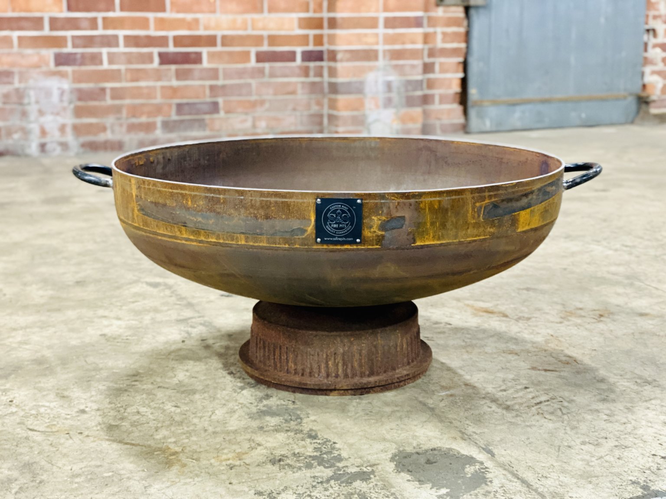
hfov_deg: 36.8
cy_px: 250
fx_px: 1000
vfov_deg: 28.0
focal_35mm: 52
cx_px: 333
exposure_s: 1/14
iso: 500
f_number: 2
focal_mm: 6
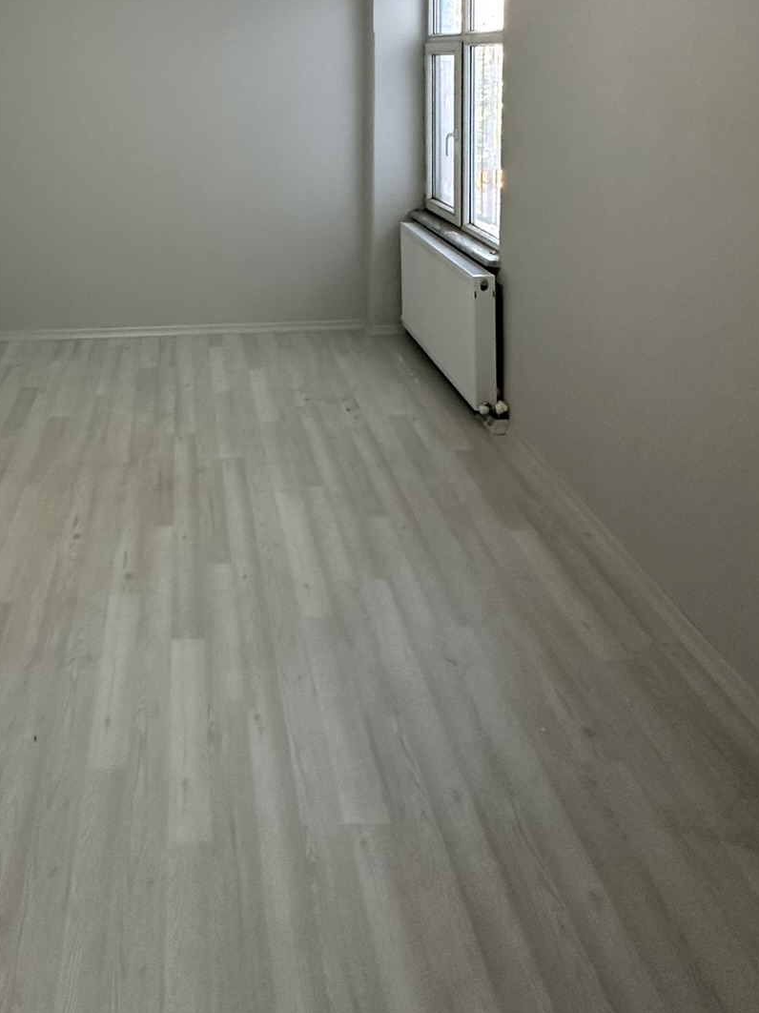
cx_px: 176
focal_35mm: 27
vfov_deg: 57.0
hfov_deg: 49.0
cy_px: 116
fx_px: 790
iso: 250
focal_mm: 2.22
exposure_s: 1/50
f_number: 2.2
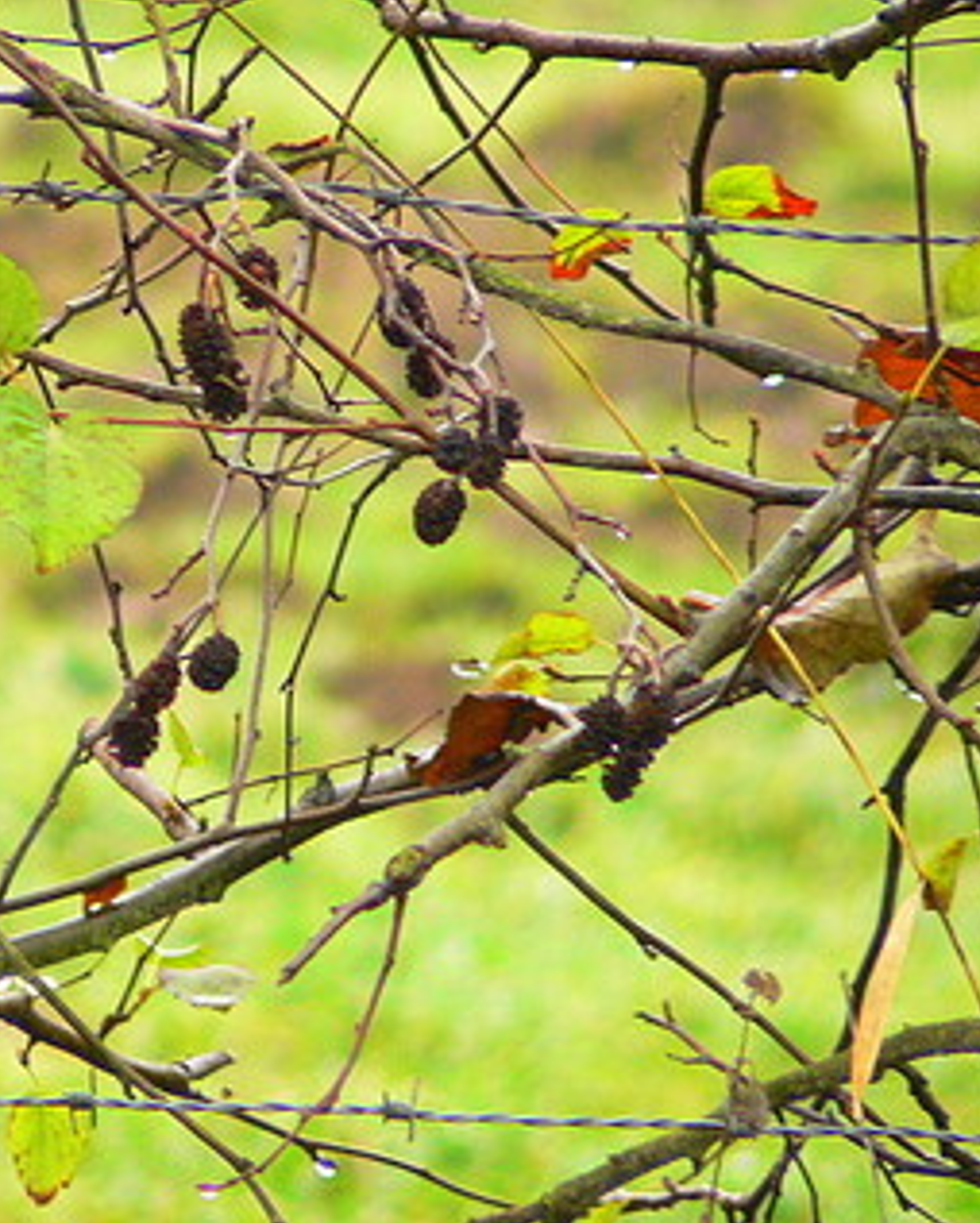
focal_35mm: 611
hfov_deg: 2.5
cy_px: 565
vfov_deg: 3.2
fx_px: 22131
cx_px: 286
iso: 200
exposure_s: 1/30
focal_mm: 72
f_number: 3.3
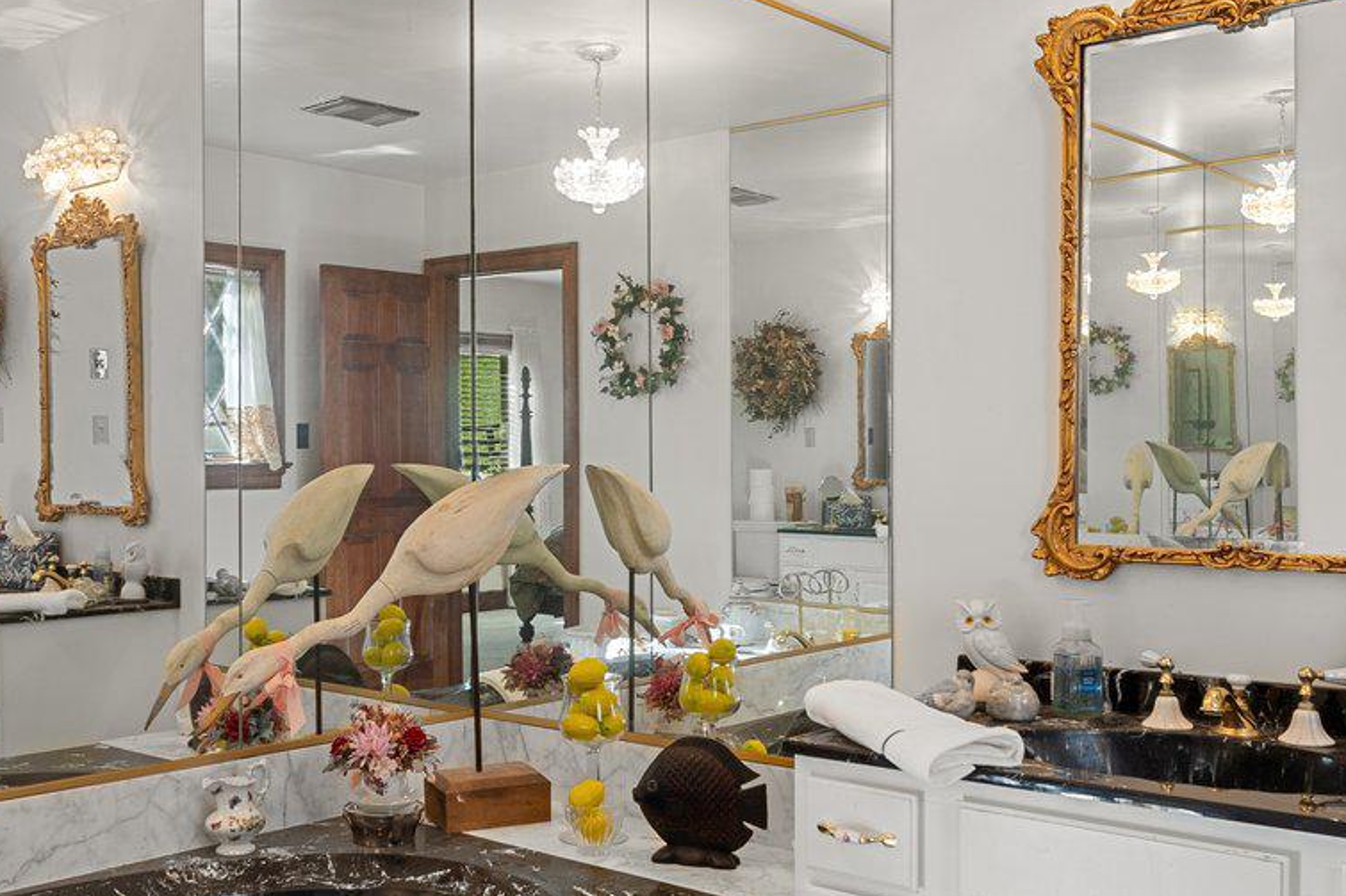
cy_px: 480
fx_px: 1420
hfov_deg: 50.4
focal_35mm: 38
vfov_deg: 35.0
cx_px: 546
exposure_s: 1/8
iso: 500
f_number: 8
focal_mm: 14
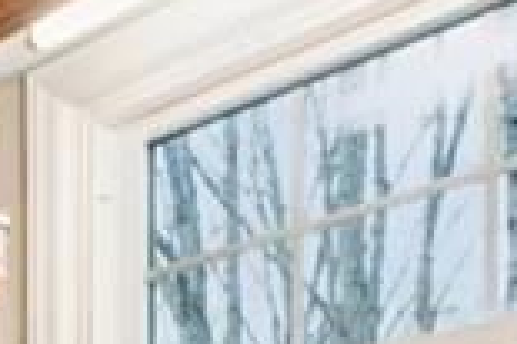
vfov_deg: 11.3
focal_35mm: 109
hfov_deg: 16.1
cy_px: 701
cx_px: -390
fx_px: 1559
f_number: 11
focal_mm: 16.4
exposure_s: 2.5
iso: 100
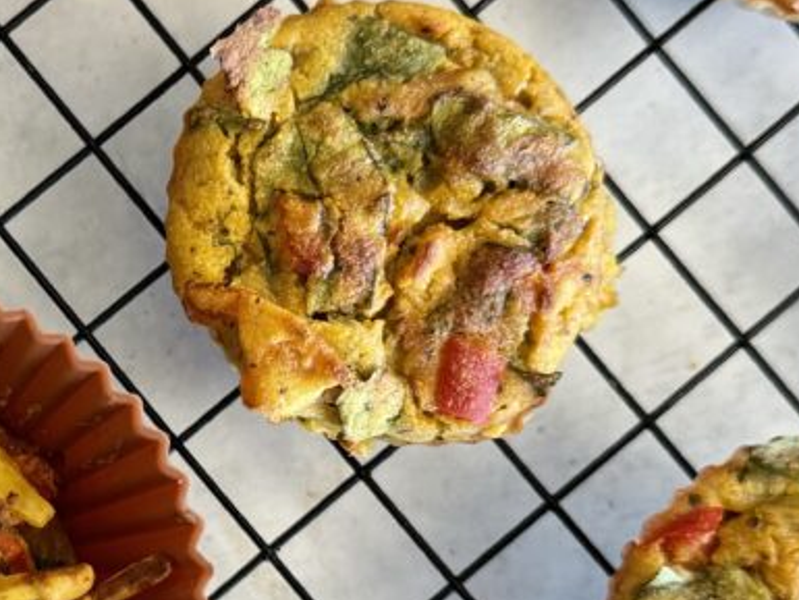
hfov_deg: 25.8
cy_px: 428
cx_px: 77
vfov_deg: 20.1
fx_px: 1685
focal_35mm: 73
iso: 250
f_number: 1.78
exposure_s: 1/60
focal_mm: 6.86
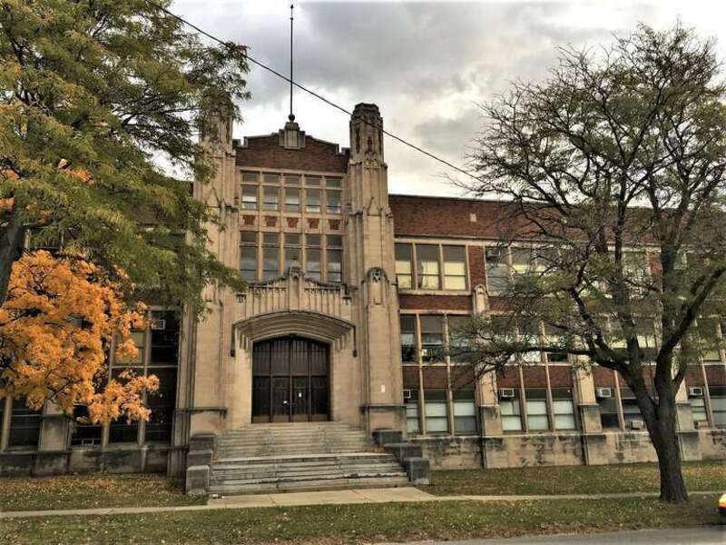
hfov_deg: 61.7
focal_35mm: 29
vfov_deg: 48.2
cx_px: 363
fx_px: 608
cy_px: 272
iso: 25
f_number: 2.2
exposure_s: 1/60
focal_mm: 4.15
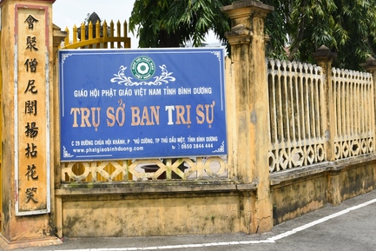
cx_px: 176
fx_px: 501
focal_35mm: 48
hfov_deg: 41.1
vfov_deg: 27.9
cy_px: 86
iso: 200
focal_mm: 32
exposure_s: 1/100
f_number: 11
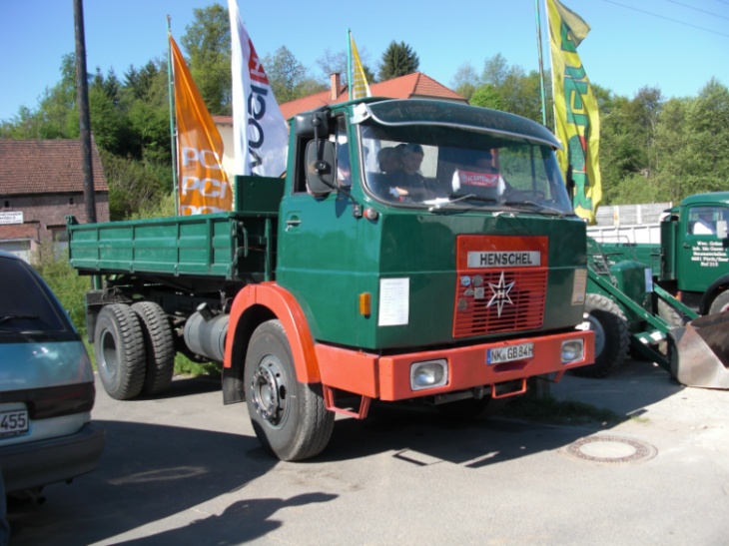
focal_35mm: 36
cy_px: 273
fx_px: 758
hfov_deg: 51.4
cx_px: 364
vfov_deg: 39.6
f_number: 2.8
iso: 50
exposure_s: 1/400
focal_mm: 6.3
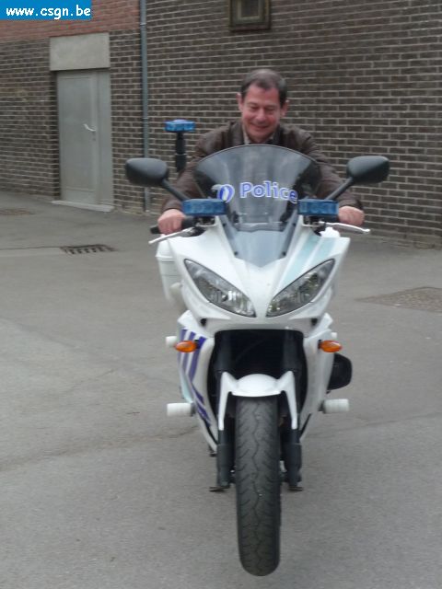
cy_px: 294
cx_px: 221
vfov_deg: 29.8
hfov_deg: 22.6
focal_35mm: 65
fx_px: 1107
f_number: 4.2
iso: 200
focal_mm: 8
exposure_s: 1/125
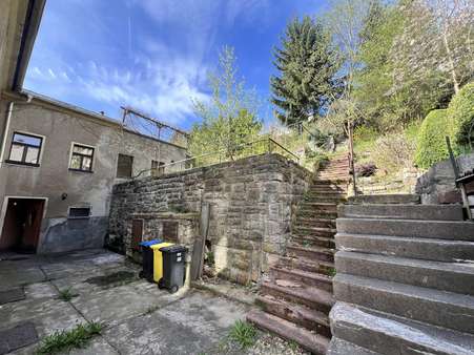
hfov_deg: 106.2
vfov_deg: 89.9
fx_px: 178
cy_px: 178
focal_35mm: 13
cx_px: 237
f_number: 1.8
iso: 32
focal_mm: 1.57
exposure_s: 1/320
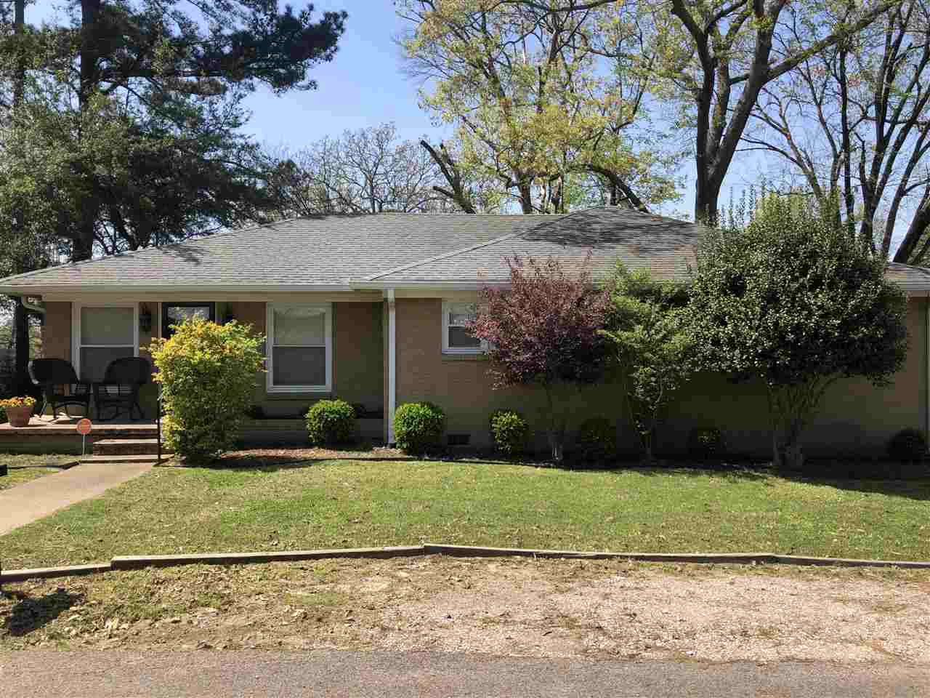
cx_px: 465
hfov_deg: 63.4
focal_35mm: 28
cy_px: 349
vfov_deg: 49.7
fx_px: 752
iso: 20
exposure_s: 1/1091
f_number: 1.8
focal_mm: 3.99
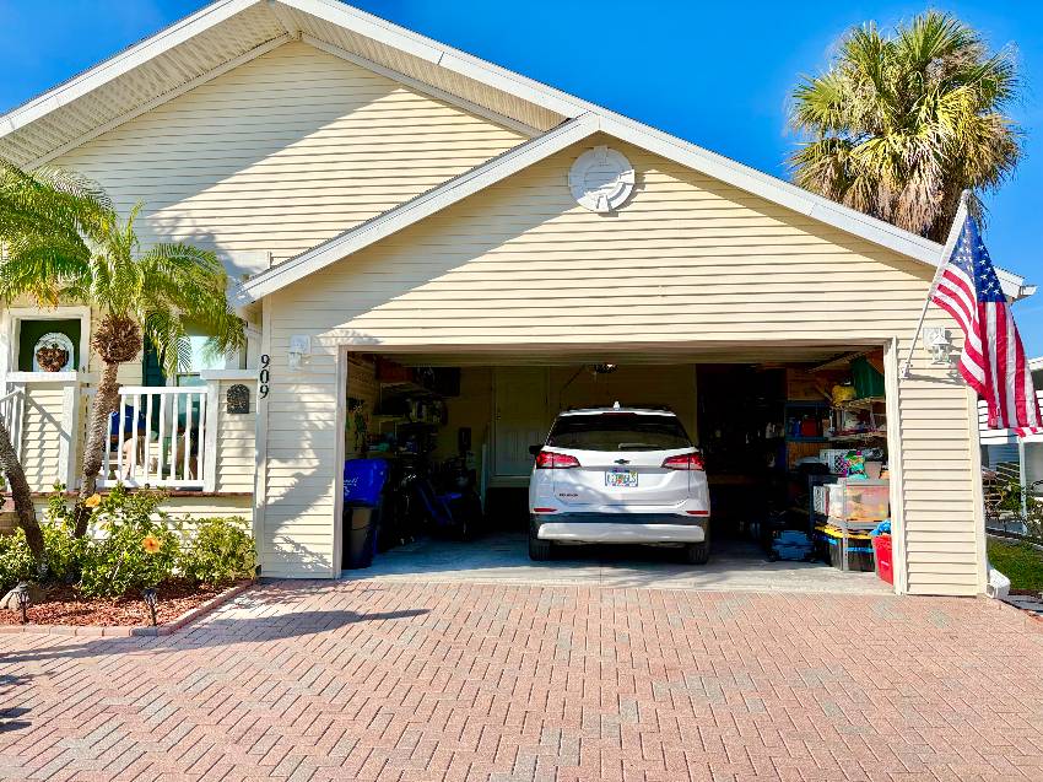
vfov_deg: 53.0
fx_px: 783
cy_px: 391
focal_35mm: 26
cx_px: 522
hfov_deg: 67.3
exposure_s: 1/3279
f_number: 1.6
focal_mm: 5.96
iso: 50
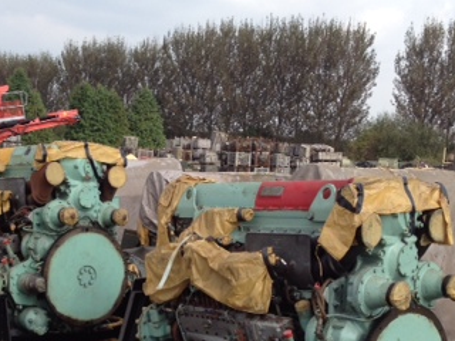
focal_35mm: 70
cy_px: 296
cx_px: 173
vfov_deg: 20.7
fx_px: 920
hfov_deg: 27.7
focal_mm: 4.28
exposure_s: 1/849
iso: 64
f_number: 2.4
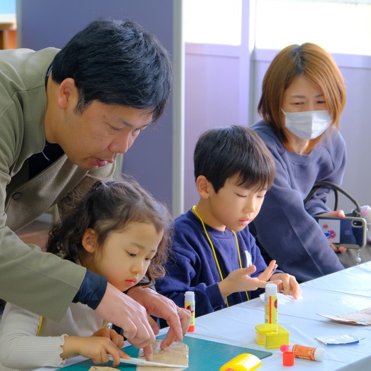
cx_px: 140
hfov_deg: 14.9
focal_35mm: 117
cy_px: 223
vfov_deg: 14.9
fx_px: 1419
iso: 500
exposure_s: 1/75
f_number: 4
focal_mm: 50.5
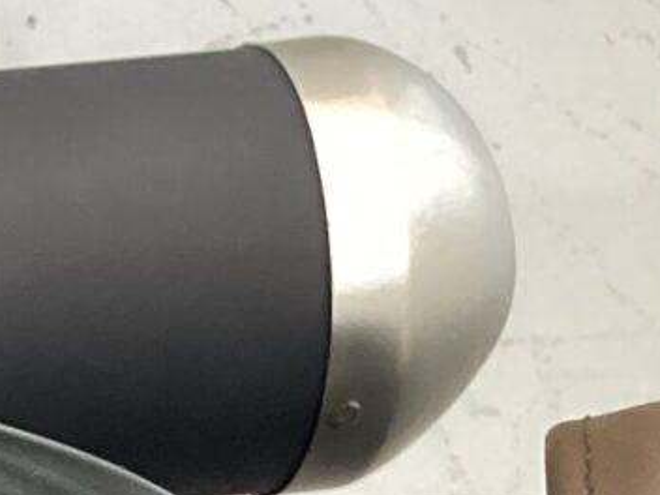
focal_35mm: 169
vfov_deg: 8.2
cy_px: 1106
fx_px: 3222
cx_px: -1121
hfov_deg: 9.7
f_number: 2.4
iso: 250
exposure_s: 1/40
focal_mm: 3.3
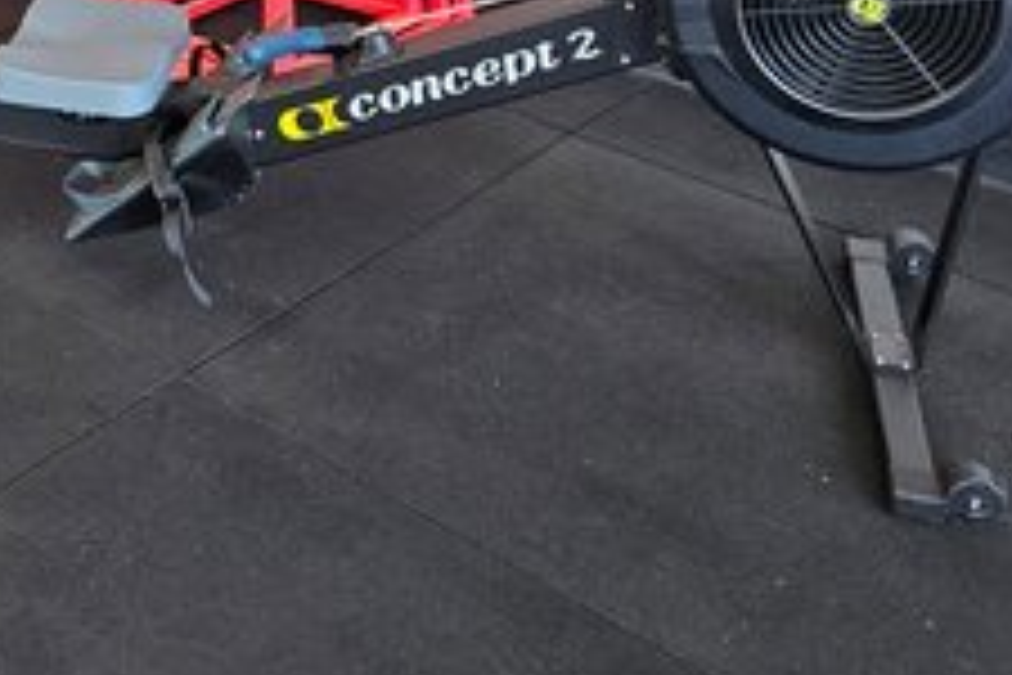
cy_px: -169
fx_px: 1883
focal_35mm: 67
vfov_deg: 19.0
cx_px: 25
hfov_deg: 28.4
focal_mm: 5.4
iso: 200
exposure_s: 1/120
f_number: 1.8
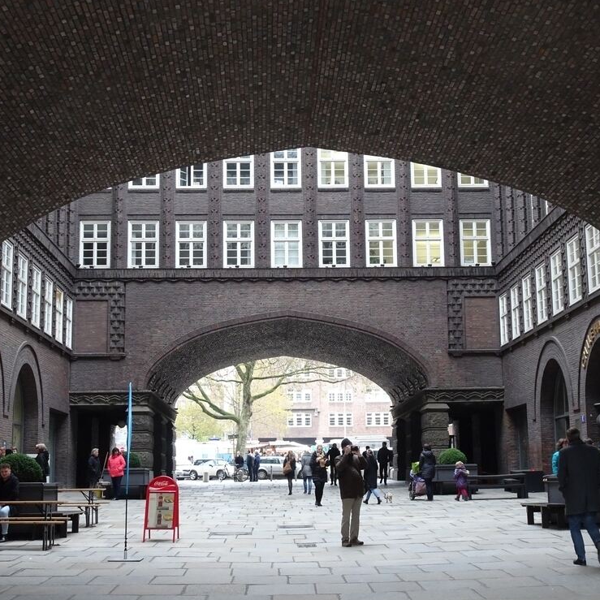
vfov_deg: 31.1
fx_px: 1079
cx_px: 309
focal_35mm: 55
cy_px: 300
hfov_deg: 31.1
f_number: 4.5
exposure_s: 1/50
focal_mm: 7.87
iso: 320
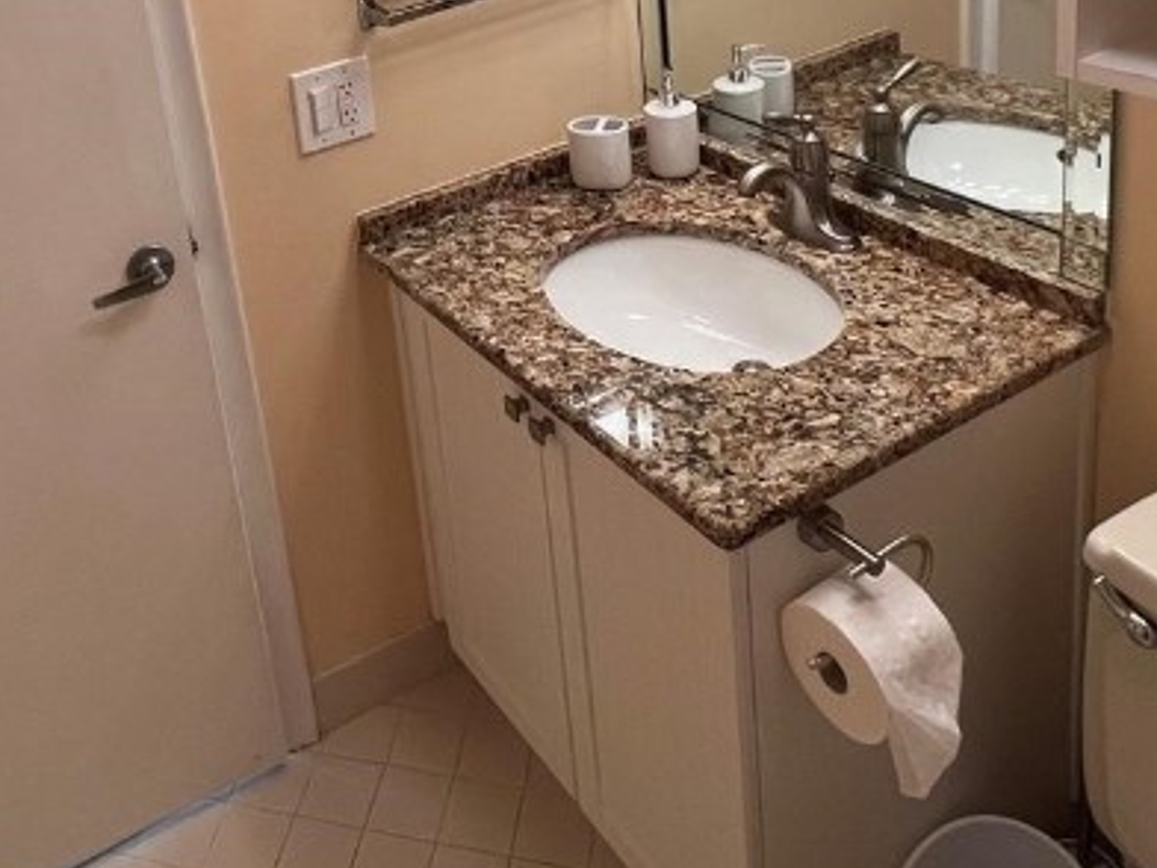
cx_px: 345
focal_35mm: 34
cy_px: -3
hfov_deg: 52.4
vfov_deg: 37.3
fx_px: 1136
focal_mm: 1.57
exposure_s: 1/120
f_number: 1.8
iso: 125
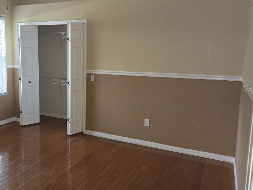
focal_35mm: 34
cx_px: 91
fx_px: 249
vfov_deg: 41.8
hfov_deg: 53.2
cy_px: 88
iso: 160
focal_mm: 5.4
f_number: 1.8
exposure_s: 1/20
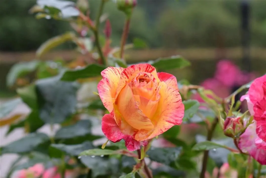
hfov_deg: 24.6
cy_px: 89
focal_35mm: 82
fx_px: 610
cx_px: 133
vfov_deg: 16.6
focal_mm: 55
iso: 400
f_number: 8
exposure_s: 1/250
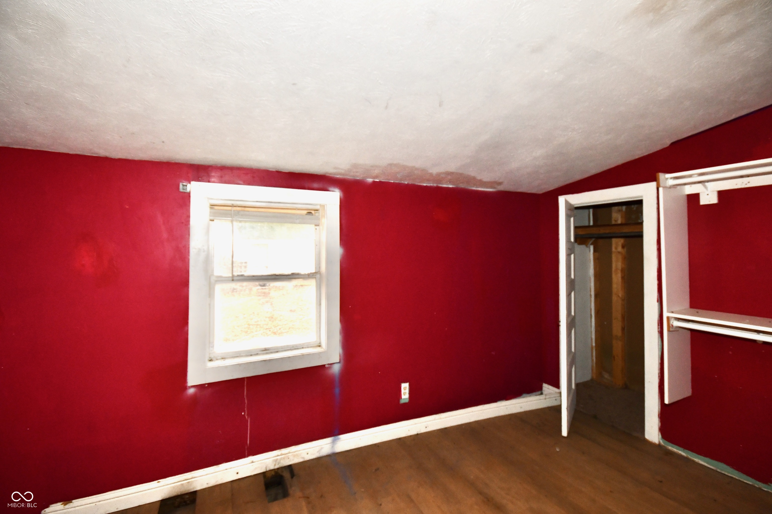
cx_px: 386
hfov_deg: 100.4
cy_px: 257
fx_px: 321
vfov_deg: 77.3
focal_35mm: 15
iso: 400
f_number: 5.6
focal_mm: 10
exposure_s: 1/60
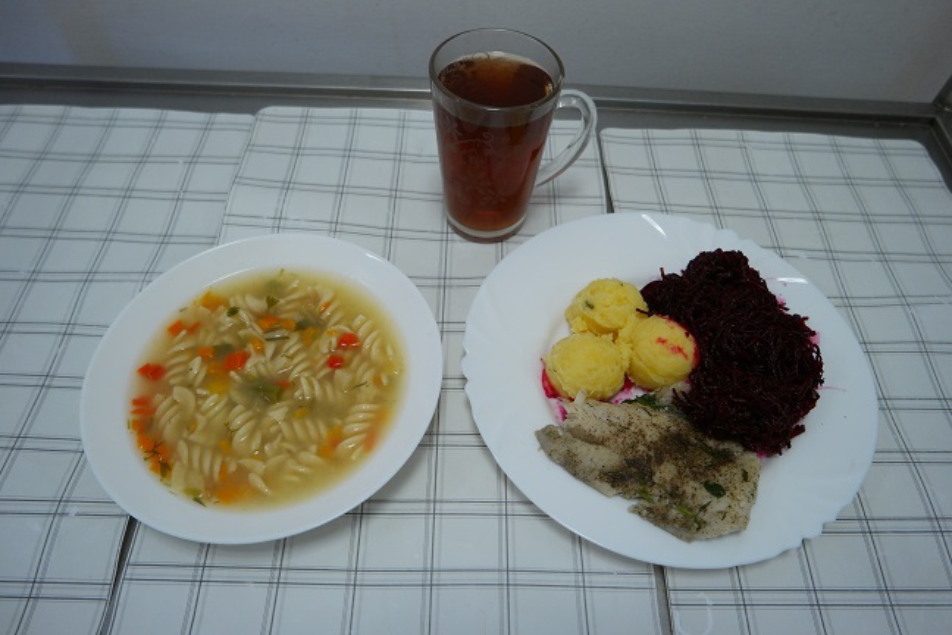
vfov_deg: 53.1
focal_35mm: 24
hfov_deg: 73.7
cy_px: 318
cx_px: 476
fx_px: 635
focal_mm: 16
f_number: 3.5
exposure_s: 1/250
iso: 1000
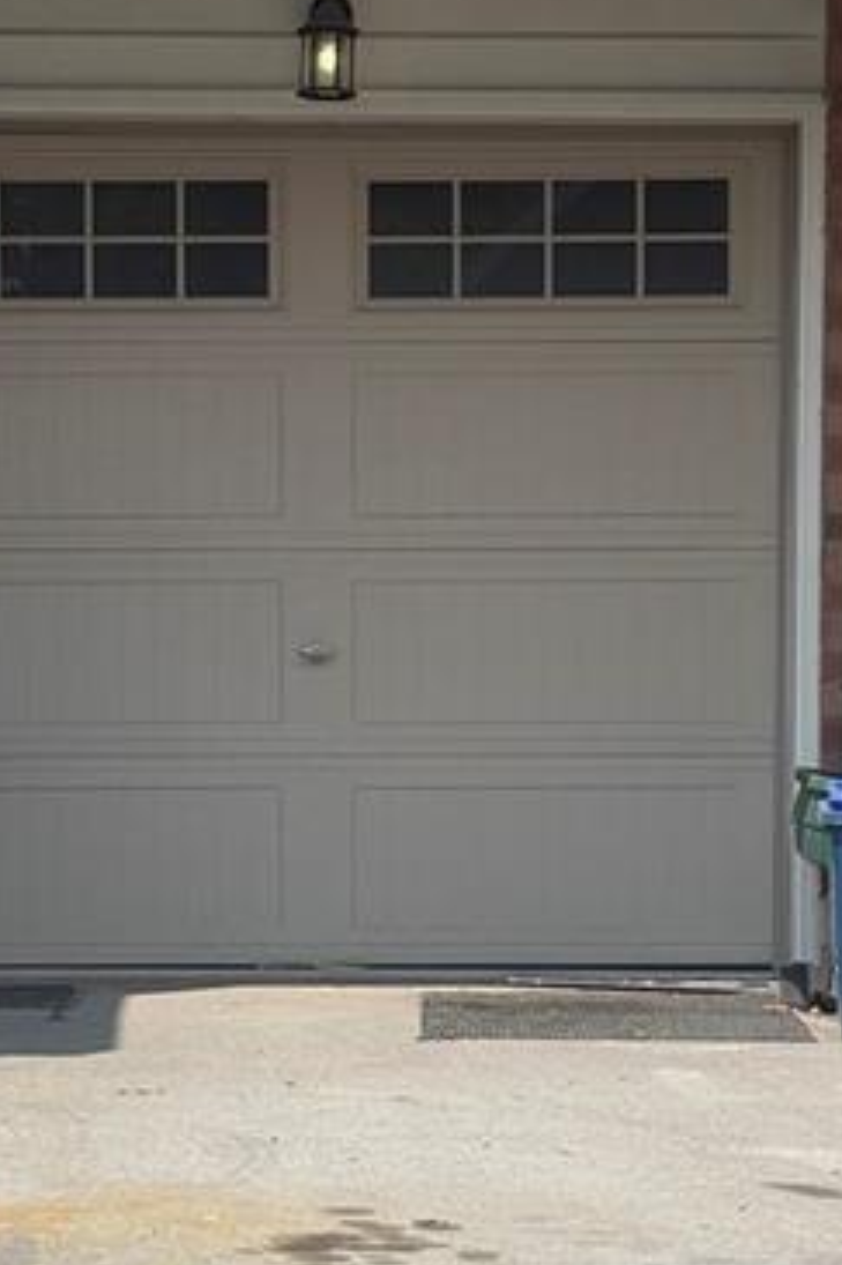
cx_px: 347
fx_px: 4916
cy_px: 887
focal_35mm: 140
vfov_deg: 14.6
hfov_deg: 9.8
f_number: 2.2
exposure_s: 1/1376
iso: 20
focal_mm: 7.5
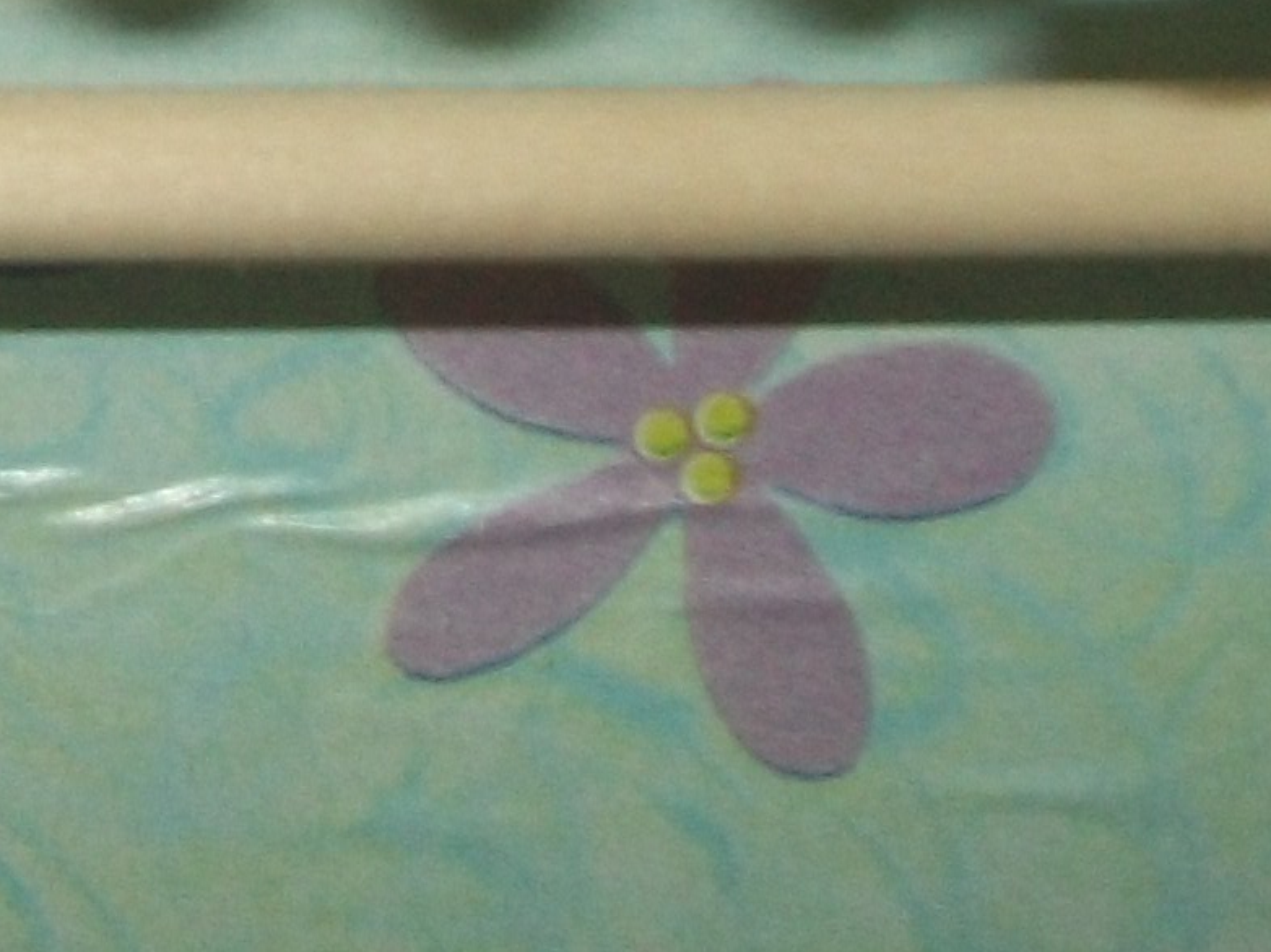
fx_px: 5506
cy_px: -634
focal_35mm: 150
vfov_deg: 9.5
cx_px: -795
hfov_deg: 12.4
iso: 80
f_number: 2.9
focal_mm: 5.7
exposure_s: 1/60
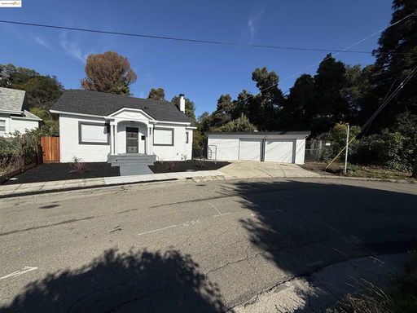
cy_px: 156
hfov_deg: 102.1
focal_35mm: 14
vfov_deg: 85.7
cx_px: 208
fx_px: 169
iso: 50
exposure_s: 1/5155
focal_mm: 2.22
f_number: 2.2
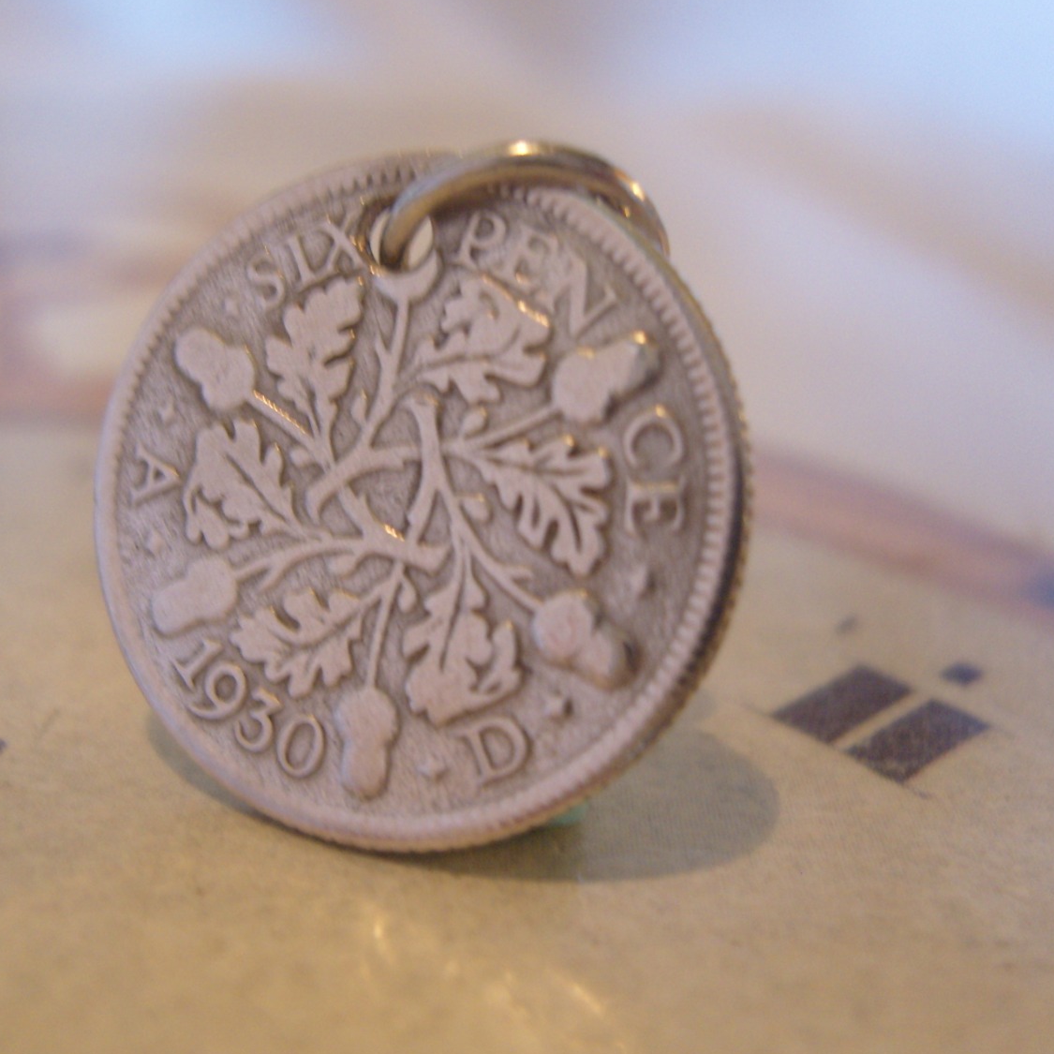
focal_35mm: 44
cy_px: 527
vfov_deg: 38.3
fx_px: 1516
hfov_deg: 38.1
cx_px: 405
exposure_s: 1/30
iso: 200
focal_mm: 7.4
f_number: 2.8
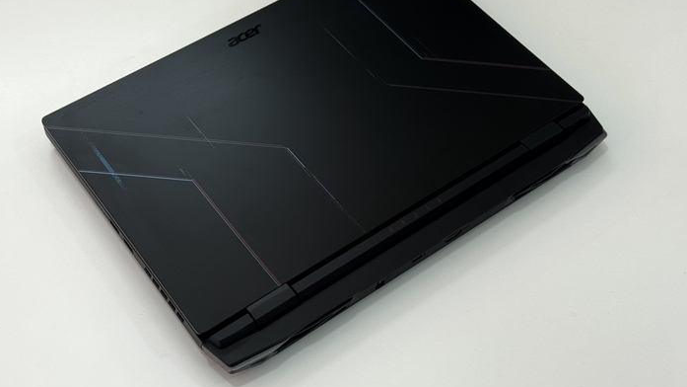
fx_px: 1093
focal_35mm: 60
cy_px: 144
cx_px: 324
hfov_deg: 34.9
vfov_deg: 20.0
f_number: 1.78
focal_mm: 6.76
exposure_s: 1/121
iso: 50
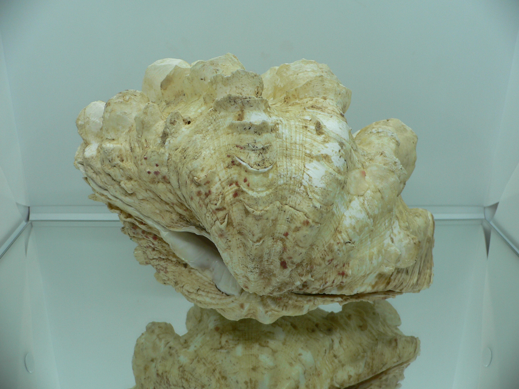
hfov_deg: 52.6
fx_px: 525
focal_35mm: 35
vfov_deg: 40.7
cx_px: 260
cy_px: 194
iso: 80
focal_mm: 4.6
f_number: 2.8
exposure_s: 1/60
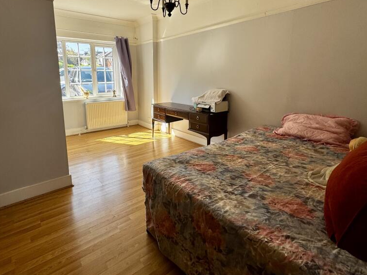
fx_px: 201
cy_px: 110
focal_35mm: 19
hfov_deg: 84.5
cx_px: 167
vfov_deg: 68.0
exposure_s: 1/187
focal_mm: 2.22
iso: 40
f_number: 2.2
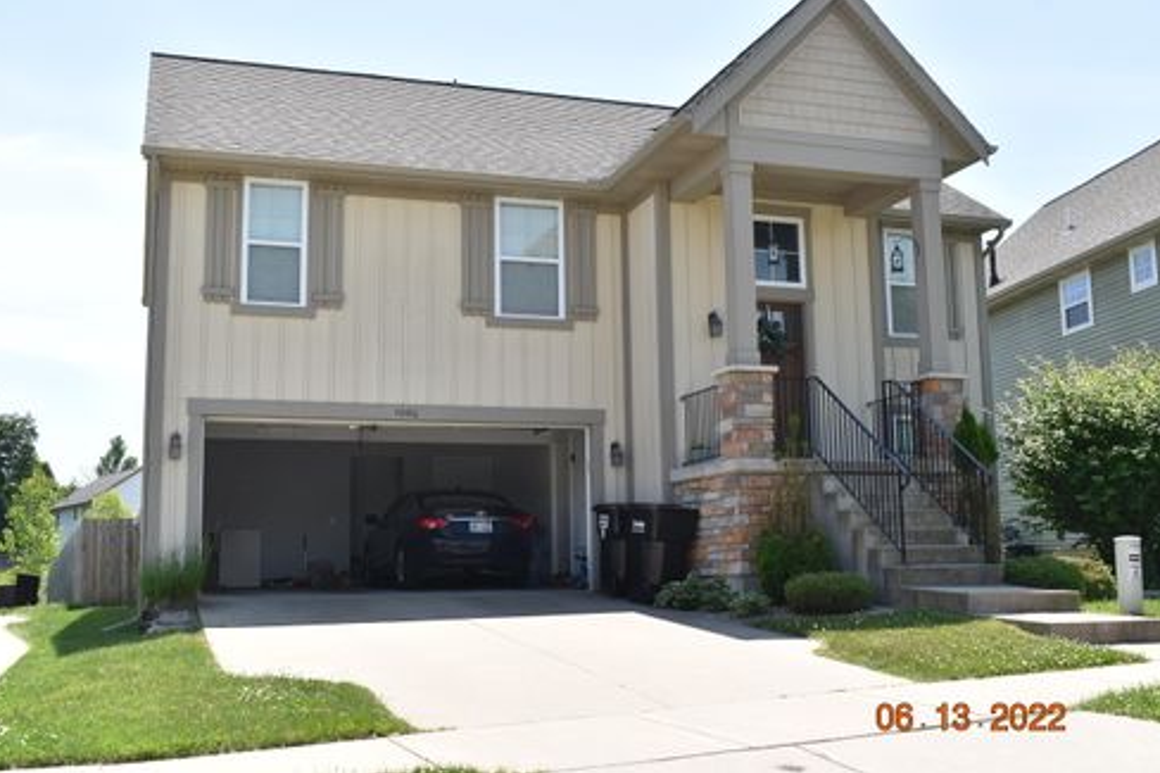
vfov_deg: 33.4
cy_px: 378
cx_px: 582
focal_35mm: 40
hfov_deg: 48.5
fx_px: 1288
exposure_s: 1/250
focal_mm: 26
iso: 160
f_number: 8
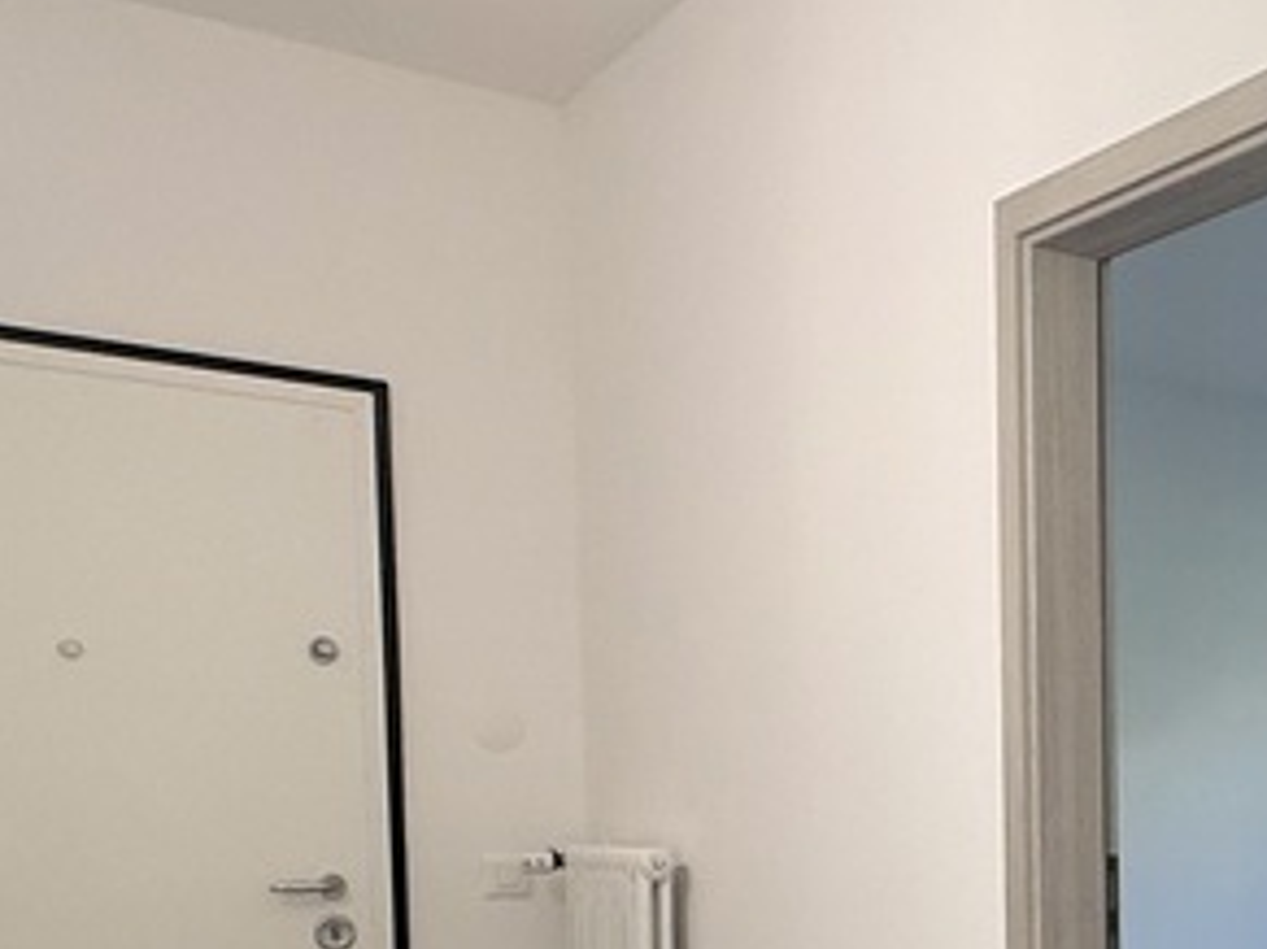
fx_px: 1902
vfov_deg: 26.5
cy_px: 945
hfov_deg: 29.7
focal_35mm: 52
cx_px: 1637
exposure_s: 1/100
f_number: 2.2
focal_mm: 2.22
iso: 80
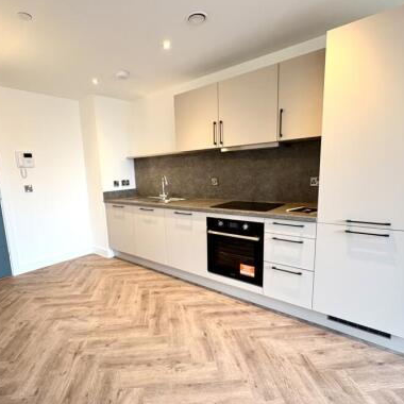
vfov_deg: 77.6
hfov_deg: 77.3
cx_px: 176
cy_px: 212
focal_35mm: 19
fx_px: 251
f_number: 2.2
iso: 125
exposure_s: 1/50
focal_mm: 2.22
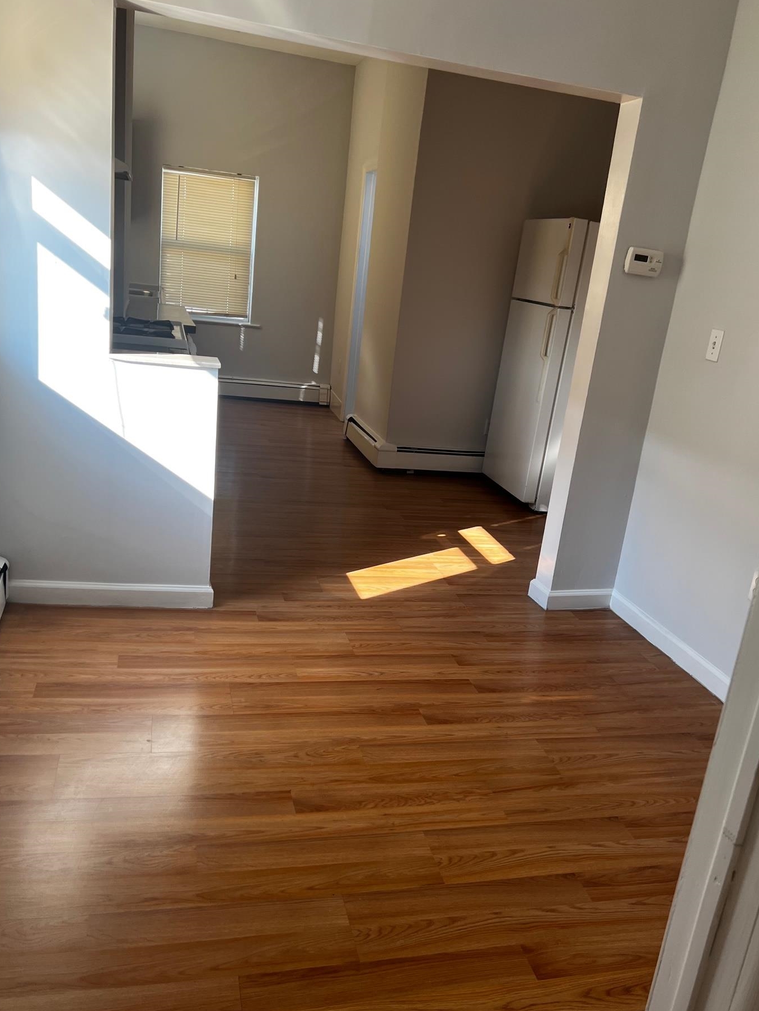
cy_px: 517
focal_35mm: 29
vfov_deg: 61.6
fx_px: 848
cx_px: 397
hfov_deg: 48.2
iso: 50
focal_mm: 5.7
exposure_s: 1/169
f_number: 1.5
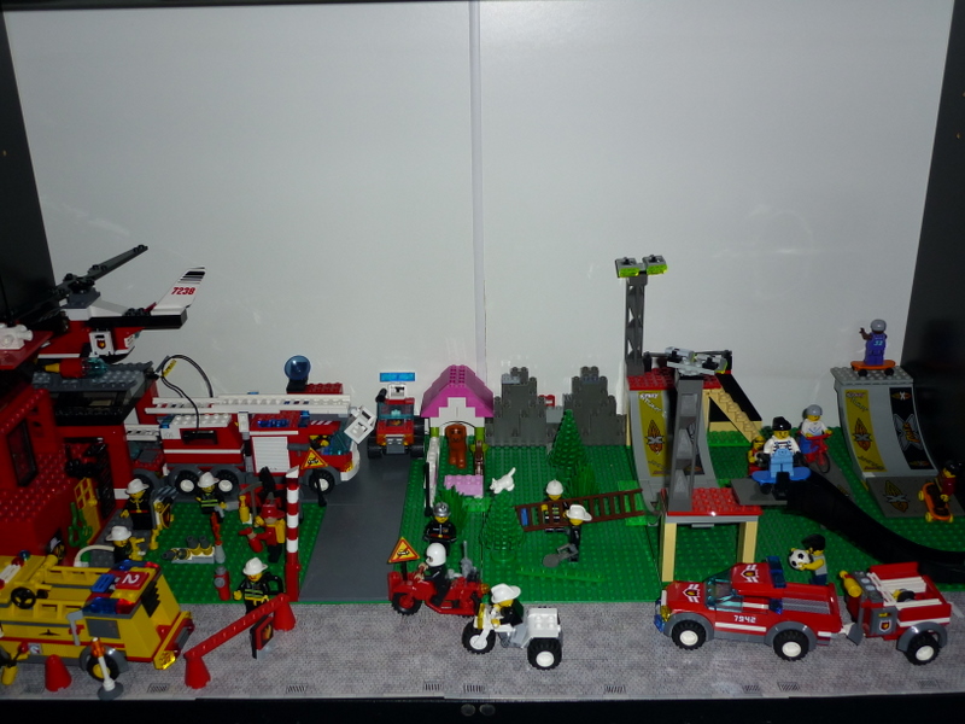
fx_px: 920
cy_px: 362
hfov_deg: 55.4
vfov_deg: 42.9
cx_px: 482
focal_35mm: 33
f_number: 2.8
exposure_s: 1/125
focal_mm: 5.5
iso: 100
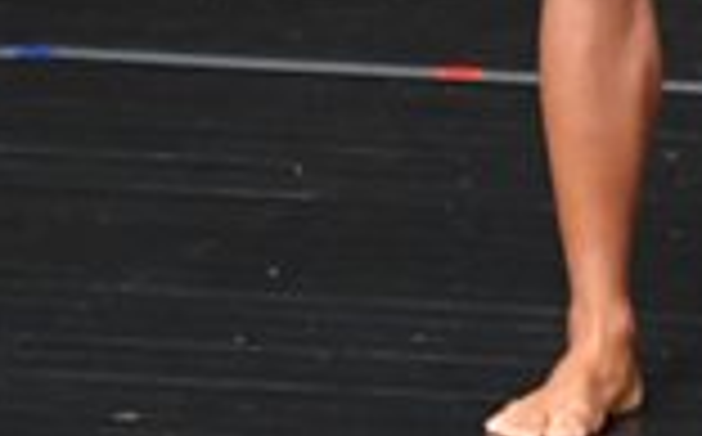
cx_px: 1289
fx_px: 29058
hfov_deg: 1.4
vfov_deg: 0.9
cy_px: -378
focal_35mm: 1521
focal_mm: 200
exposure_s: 1/400
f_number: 5.6
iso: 5000
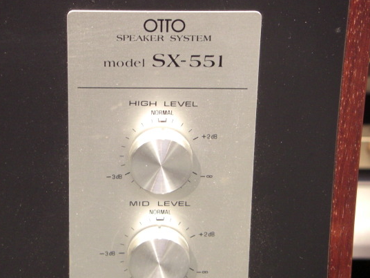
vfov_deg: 10.9
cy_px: 150
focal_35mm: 136
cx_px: 156
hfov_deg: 14.5
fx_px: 1454
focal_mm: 18.9
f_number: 4.3
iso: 200
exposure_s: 1/6
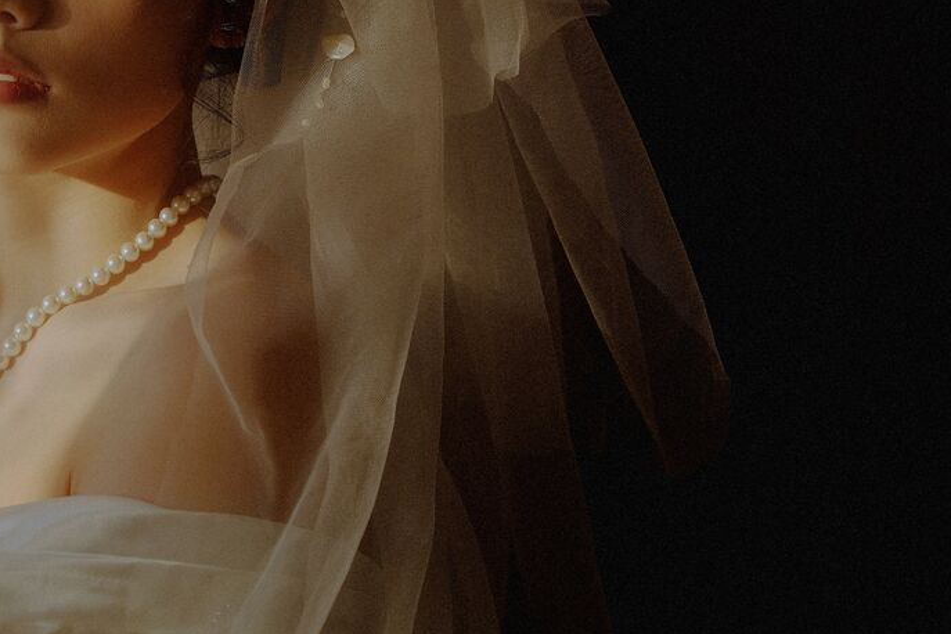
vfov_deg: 9.4
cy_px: 84
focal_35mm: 145
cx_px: 320
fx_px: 3830
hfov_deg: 14.1
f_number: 2.8
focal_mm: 55
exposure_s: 1/2000
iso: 800
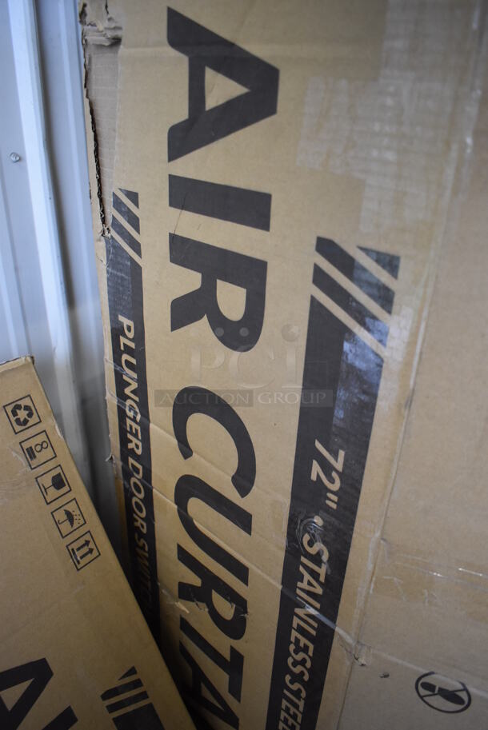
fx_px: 548
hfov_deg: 48.0
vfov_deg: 67.3
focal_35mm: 27
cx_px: 244
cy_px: 365
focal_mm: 18
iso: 1800
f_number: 3.5
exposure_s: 1/125
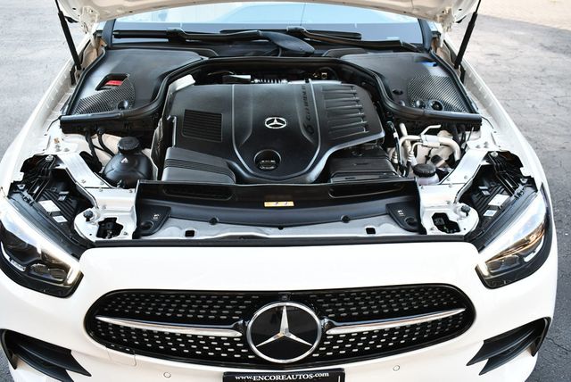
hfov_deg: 53.1
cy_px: 191
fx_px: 572
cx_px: 286
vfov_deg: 36.9
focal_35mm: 36
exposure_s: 1/250
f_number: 3.5
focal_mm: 18
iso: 560
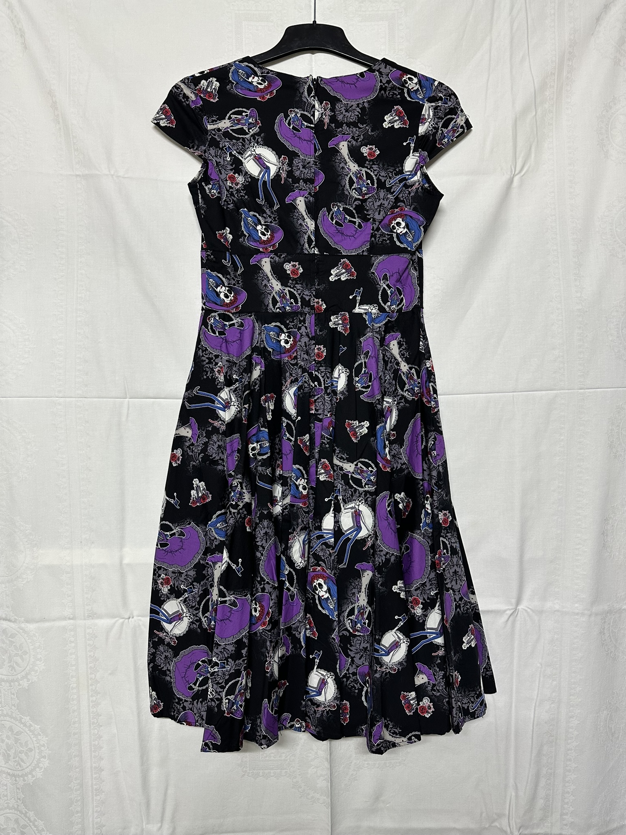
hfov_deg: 56.8
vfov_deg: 71.6
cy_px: 418
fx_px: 579
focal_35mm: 24
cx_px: 313
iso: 160
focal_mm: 6.86
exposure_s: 1/50
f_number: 1.78
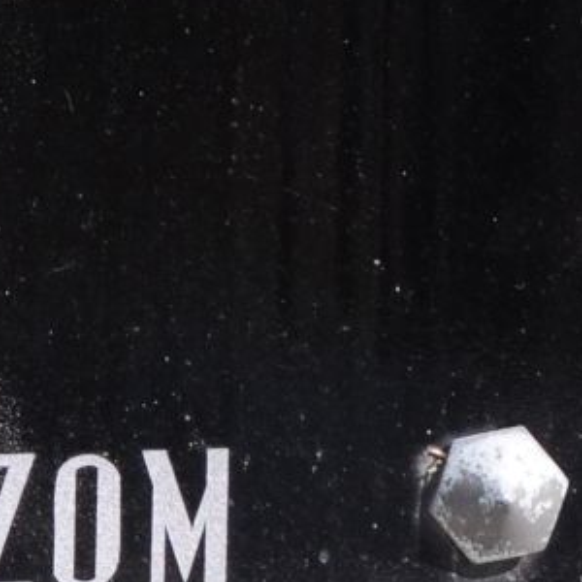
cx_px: -433
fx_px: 15598
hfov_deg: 2.1
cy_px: -163
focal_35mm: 820
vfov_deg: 2.1
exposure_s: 1/80
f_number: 7.1
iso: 400
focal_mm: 90
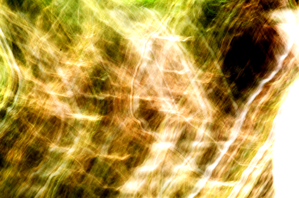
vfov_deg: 4.6
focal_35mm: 300
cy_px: 99
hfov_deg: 6.9
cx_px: 150
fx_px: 2487
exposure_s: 3
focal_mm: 200
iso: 100
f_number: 32
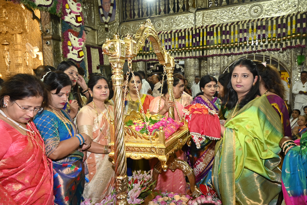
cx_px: 154
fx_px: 230
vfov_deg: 47.9
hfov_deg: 67.4
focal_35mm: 27
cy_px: 102
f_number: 6.3
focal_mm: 18
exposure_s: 1/60
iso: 640
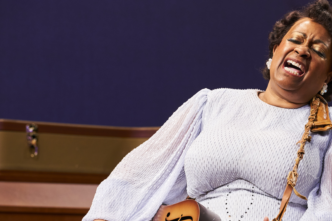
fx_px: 2610
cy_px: 132
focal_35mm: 283
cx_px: 211
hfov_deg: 7.3
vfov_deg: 4.9
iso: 1600
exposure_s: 1/250
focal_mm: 195
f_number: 5.6
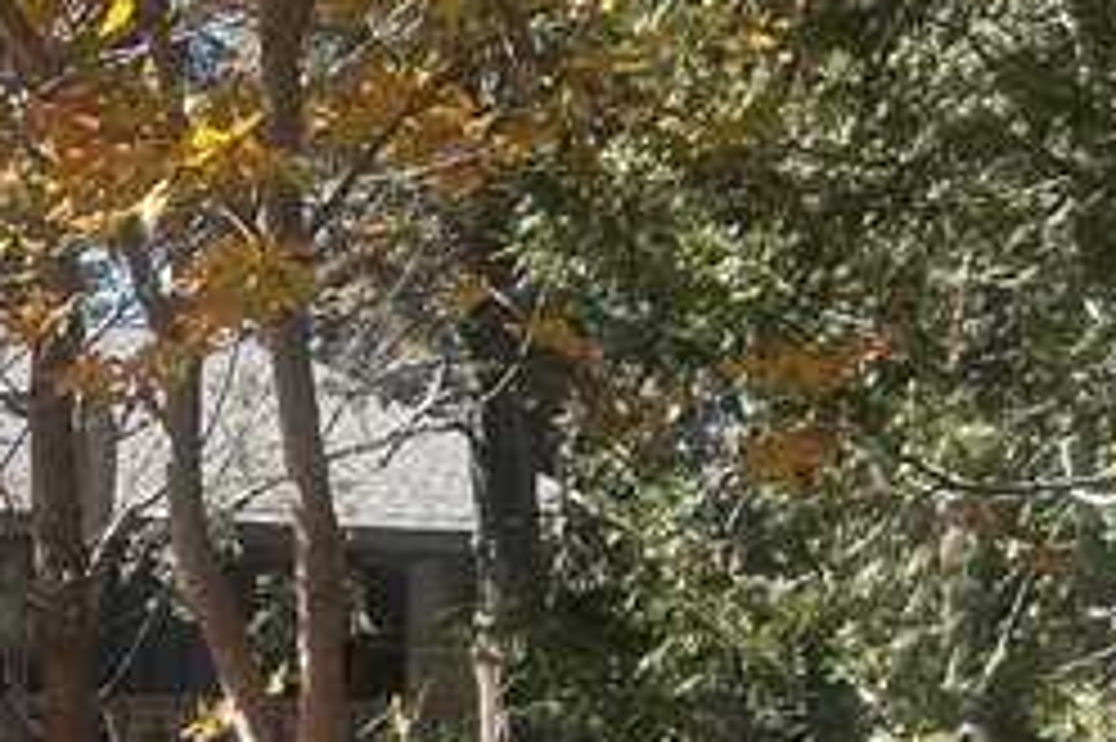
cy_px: 648
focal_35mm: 103
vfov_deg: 13.2
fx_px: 3191
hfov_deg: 17.3
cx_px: -693
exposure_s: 1/1517
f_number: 1.78
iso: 80
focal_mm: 6.86
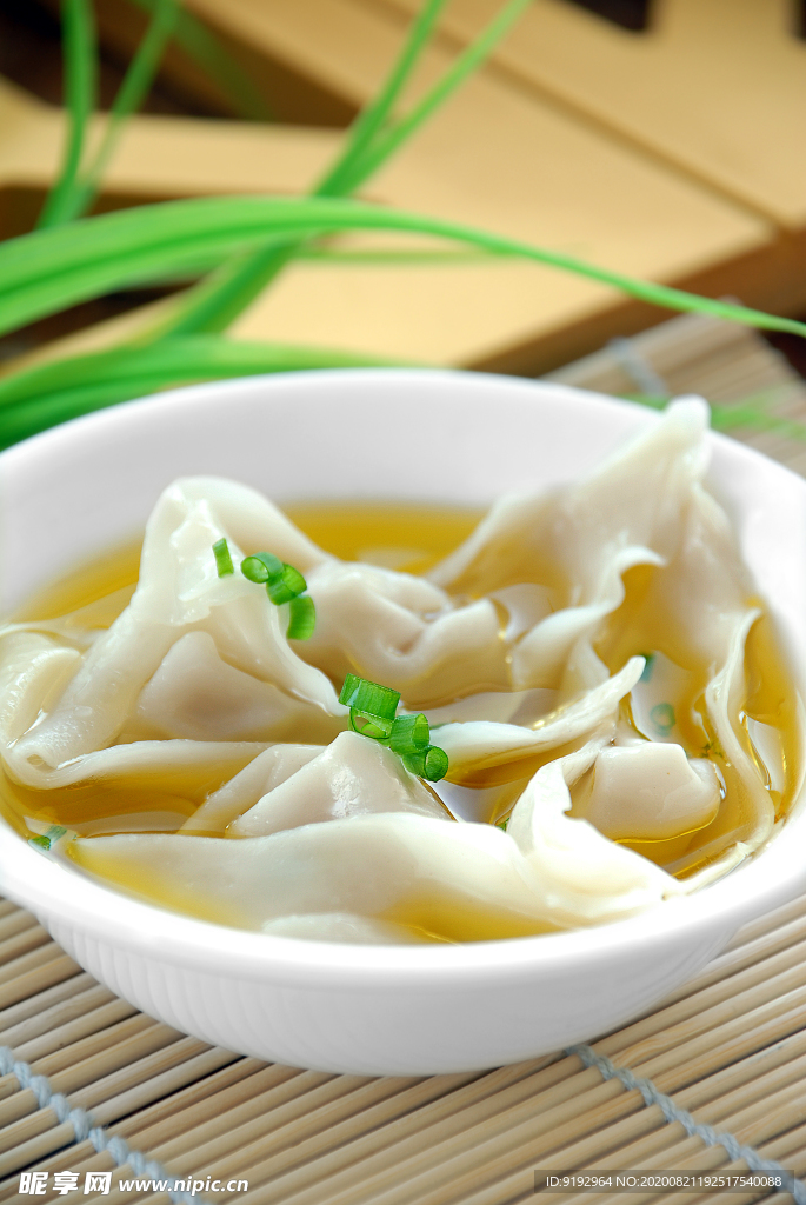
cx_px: 403
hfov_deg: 7.6
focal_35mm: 180
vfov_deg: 11.4
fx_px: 6030
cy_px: 602
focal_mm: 120
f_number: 6.3
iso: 100
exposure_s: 1/1.6
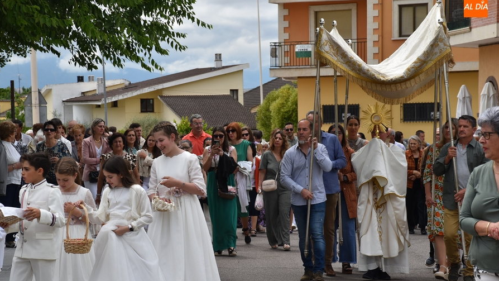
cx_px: 248
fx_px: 1780
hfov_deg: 16.0
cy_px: 150
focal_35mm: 135
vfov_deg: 9.0
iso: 200
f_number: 9
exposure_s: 1/320
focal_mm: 85
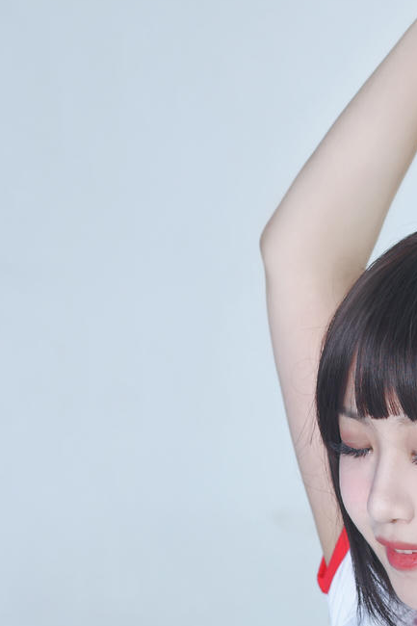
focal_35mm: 180
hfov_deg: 7.6
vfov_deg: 11.4
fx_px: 3129
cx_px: 289
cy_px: 556
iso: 64
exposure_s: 1/200
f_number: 5
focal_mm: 58
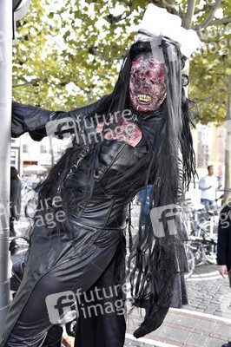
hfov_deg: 35.0
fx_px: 366
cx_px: 116
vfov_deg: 50.7
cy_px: 174
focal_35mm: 38
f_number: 5
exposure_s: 1/100
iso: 800
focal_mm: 38
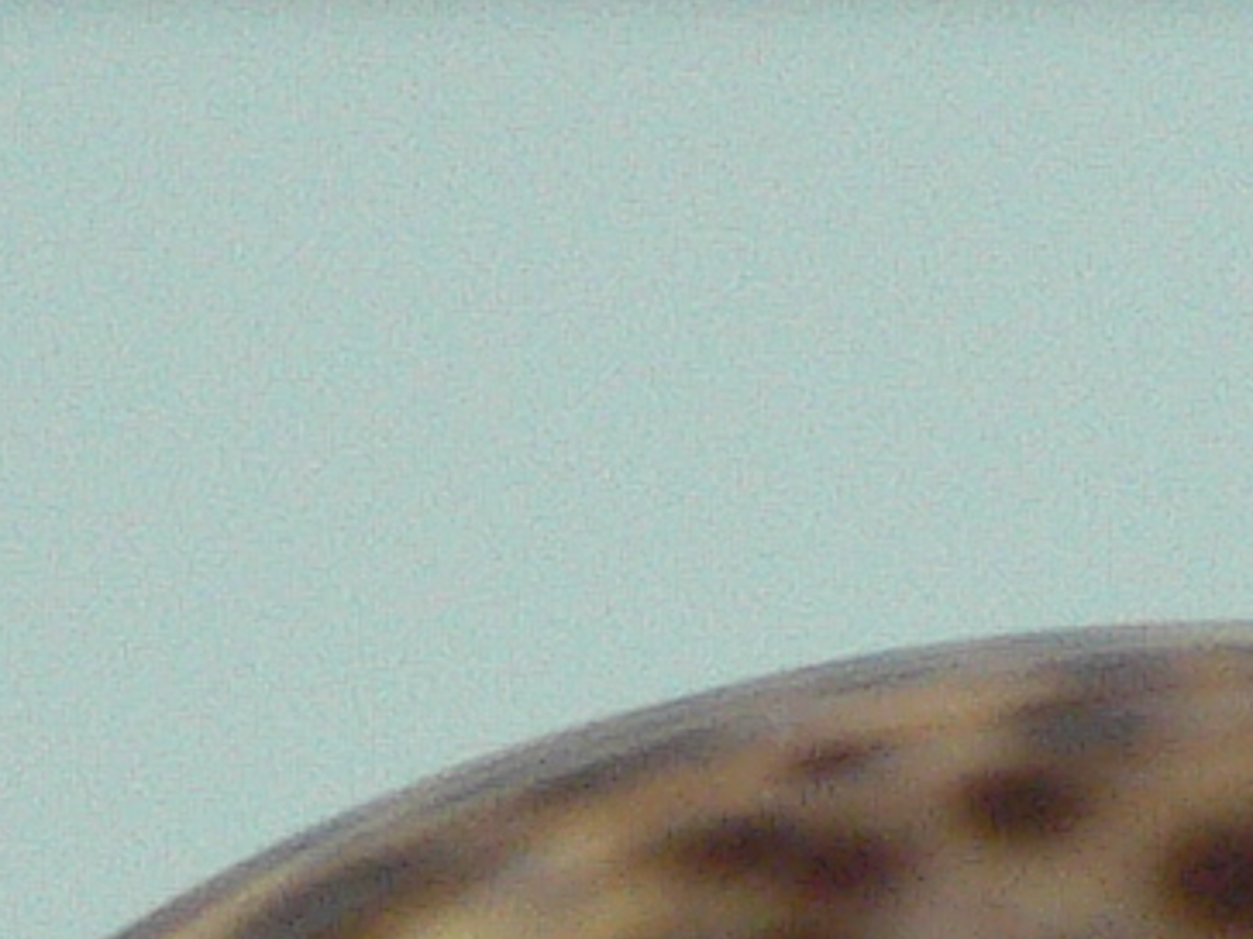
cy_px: 2380
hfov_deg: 10.2
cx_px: 1002
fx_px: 7022
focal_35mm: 194
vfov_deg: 7.1
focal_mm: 4.6
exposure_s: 1/60
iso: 150
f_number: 2.8
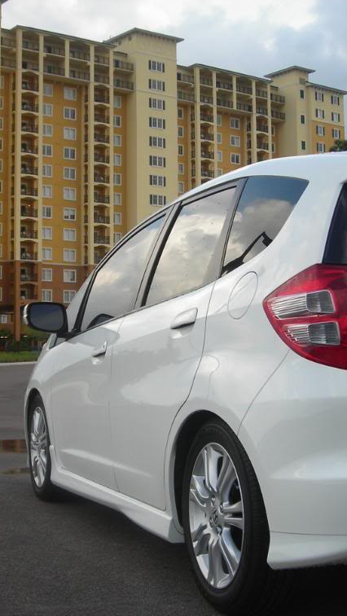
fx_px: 916
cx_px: 124
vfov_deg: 37.2
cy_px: 310
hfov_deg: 21.4
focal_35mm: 56
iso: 50
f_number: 3.2
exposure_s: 1/258
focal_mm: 6.3
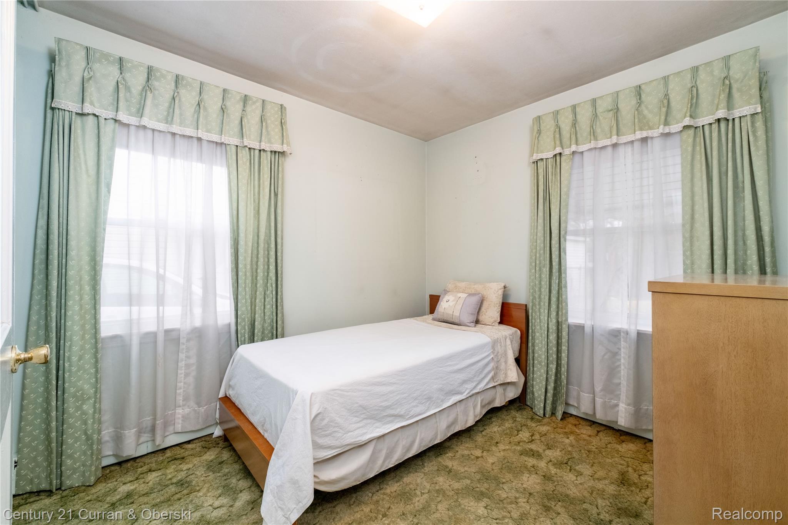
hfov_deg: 100.4
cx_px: 394
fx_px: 328
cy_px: 262
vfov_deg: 77.3
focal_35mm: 15
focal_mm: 10
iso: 500
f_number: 6.4
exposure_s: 1/60
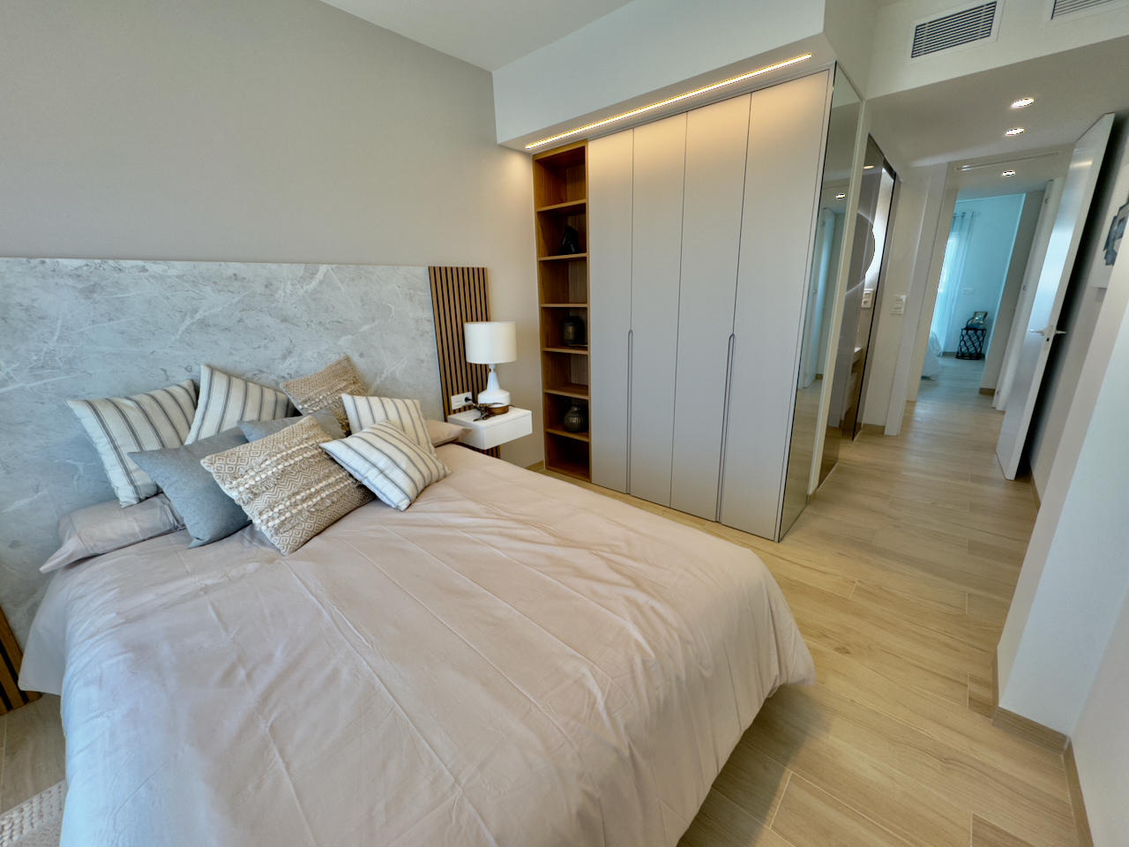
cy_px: 424
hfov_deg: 102.1
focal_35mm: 14
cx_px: 564
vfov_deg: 85.7
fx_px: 457
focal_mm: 2.22
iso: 64
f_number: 2.2
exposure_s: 1/100
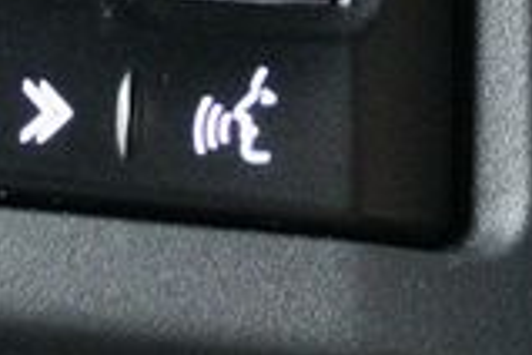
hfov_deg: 10.0
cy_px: 10
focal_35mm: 205
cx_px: 261
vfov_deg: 6.7
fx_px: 3029
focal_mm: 34
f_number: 5
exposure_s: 1/60
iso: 10000
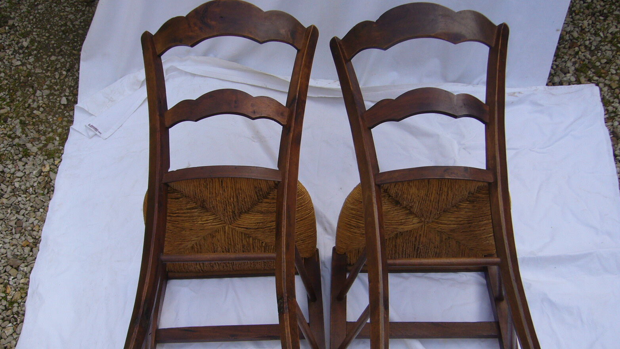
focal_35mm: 39
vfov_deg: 30.3
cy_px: 216
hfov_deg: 51.6
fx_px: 641
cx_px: 304
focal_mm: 5.8
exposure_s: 1/400
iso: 80
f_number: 2.8
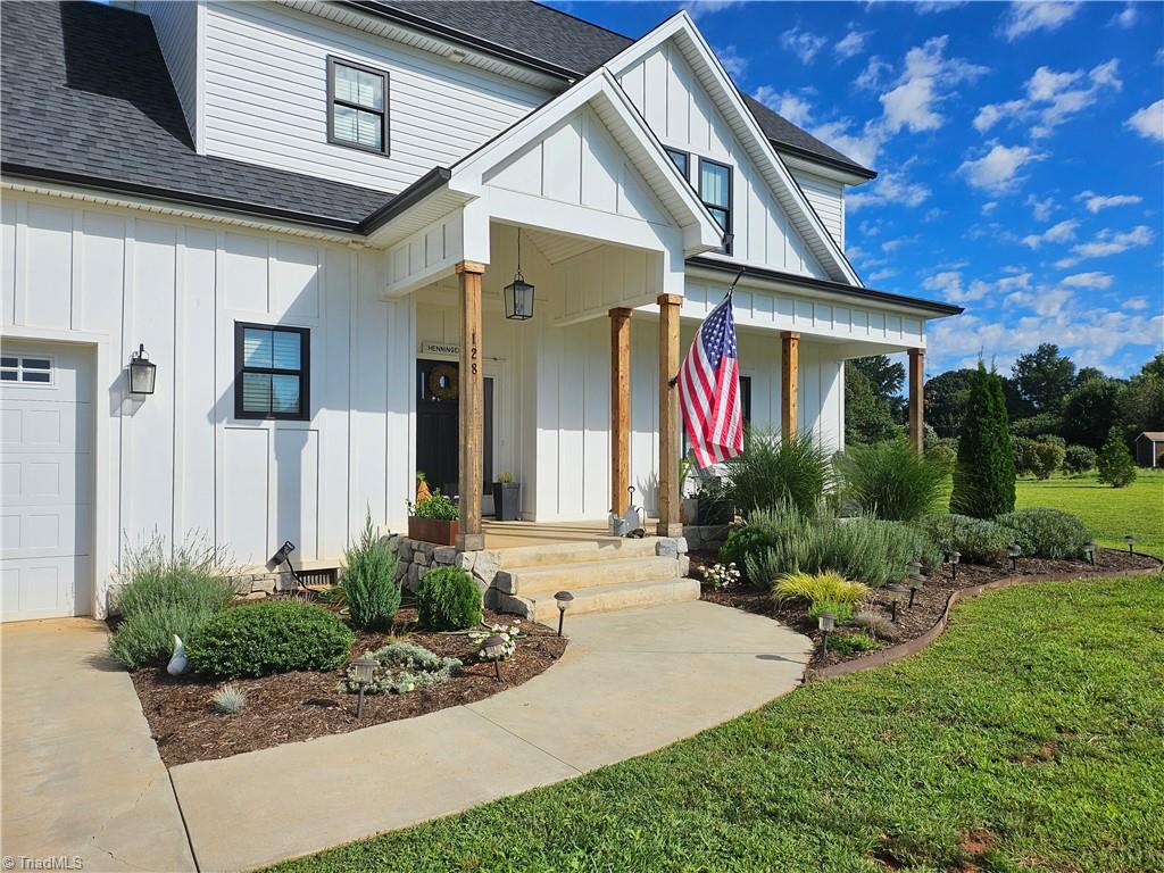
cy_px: 436
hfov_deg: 71.6
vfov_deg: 56.8
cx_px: 582
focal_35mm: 24
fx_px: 807
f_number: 1.8
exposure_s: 1/7158
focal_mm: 5
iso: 50
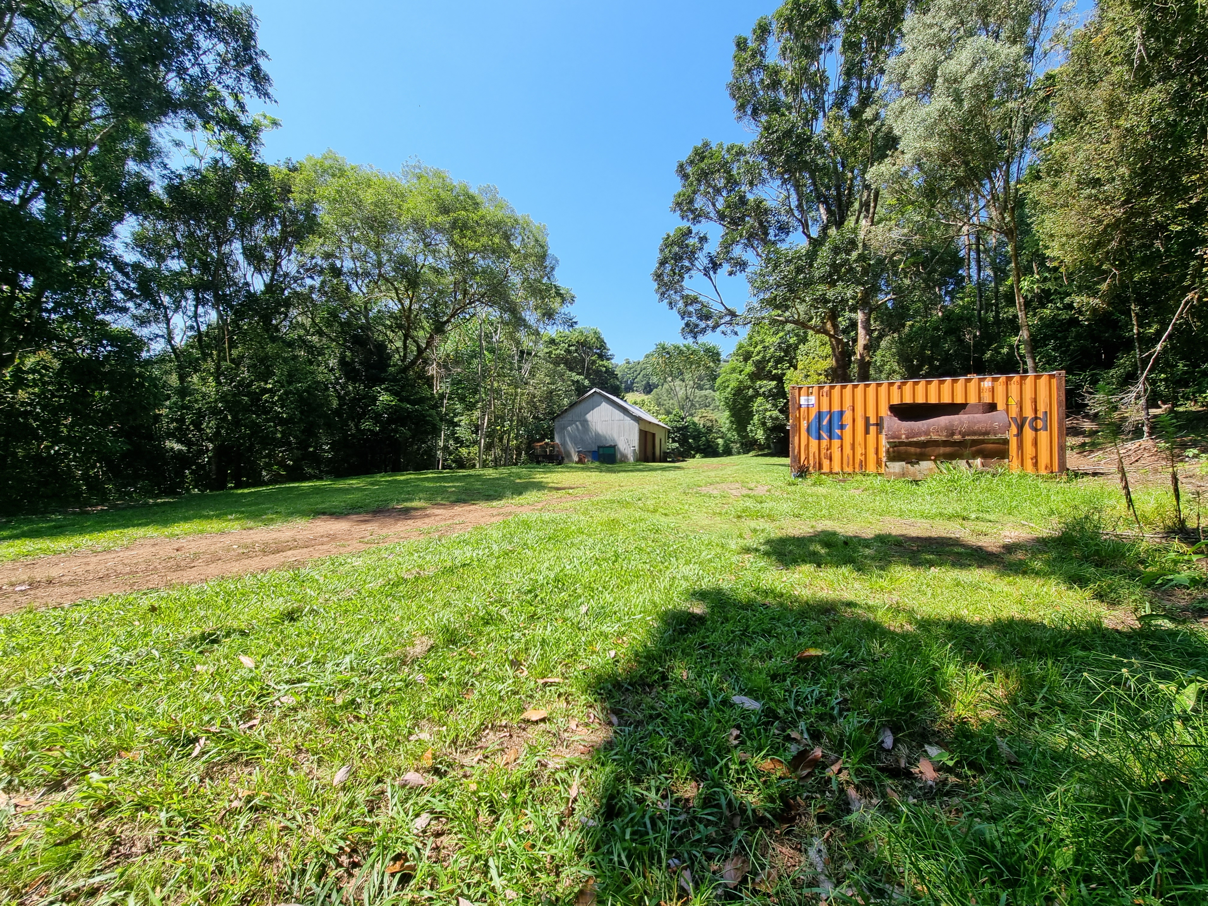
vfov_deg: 89.9
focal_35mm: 13
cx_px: 604
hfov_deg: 106.2
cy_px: 453
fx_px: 454
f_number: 2.2
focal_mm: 2.2
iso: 50
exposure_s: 1/882
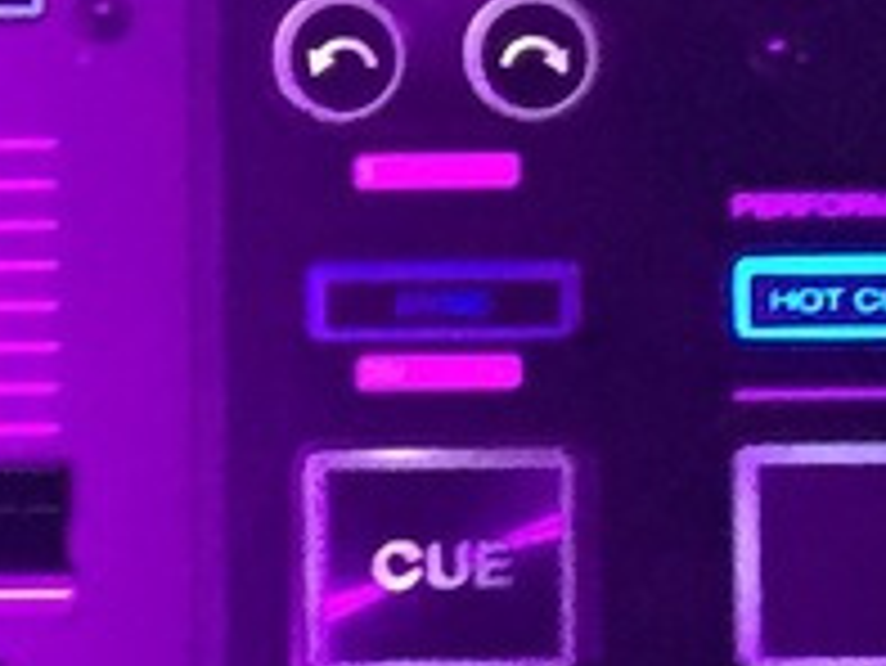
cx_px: -980
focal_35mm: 221
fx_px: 5660
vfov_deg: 6.4
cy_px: -934
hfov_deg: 8.4
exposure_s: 1/33
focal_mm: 4.15
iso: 250
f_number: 2.2
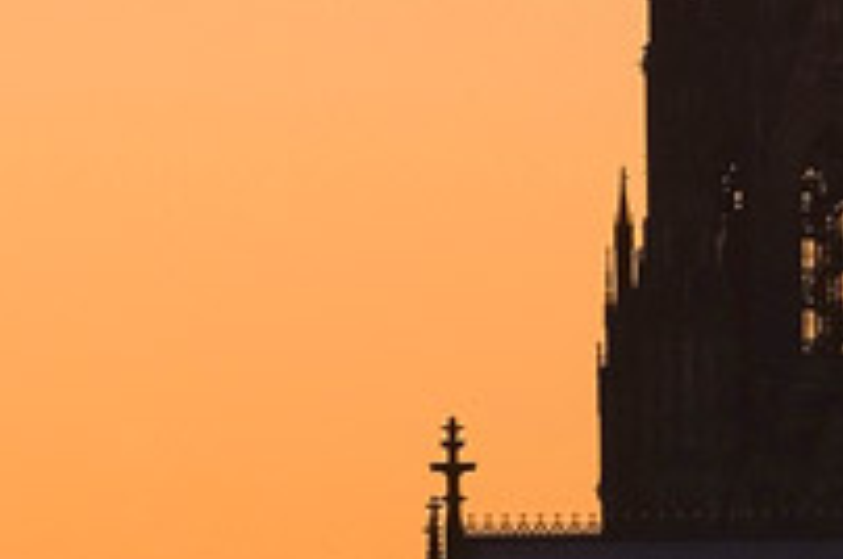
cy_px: -271
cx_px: 722
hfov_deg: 3.5
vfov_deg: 2.3
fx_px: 13911
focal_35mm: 595
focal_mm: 100
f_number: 13
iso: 100
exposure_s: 1/125
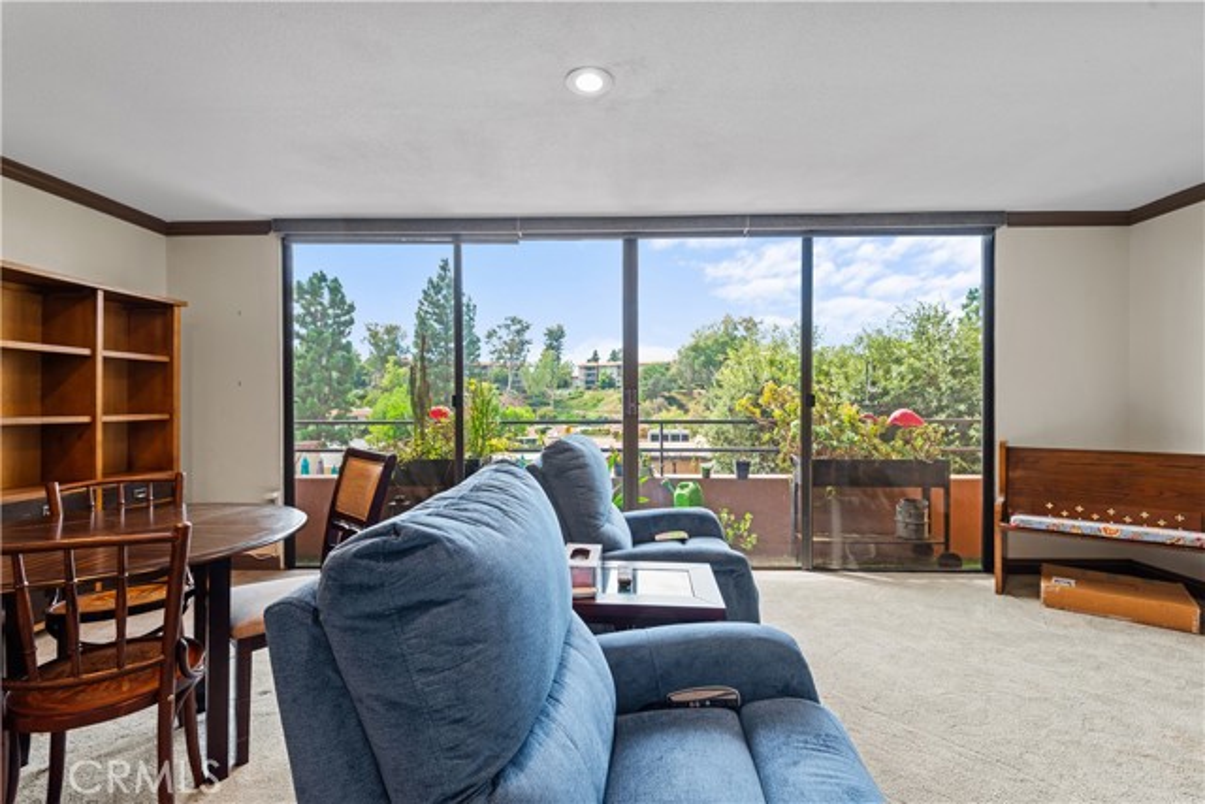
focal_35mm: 16
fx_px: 536
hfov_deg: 96.7
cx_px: 602
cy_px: 402
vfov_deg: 73.8
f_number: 7.1
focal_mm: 16
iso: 100
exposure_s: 1/3
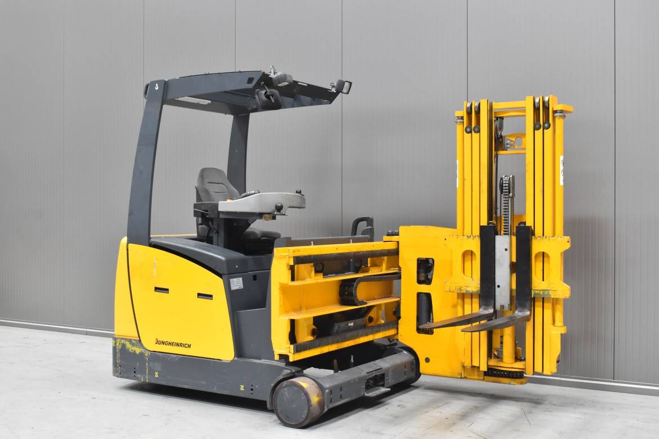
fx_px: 815
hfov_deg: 44.0
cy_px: 216
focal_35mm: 45
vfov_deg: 30.2
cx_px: 329
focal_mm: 29
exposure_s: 1/25
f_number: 6.3
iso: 1600
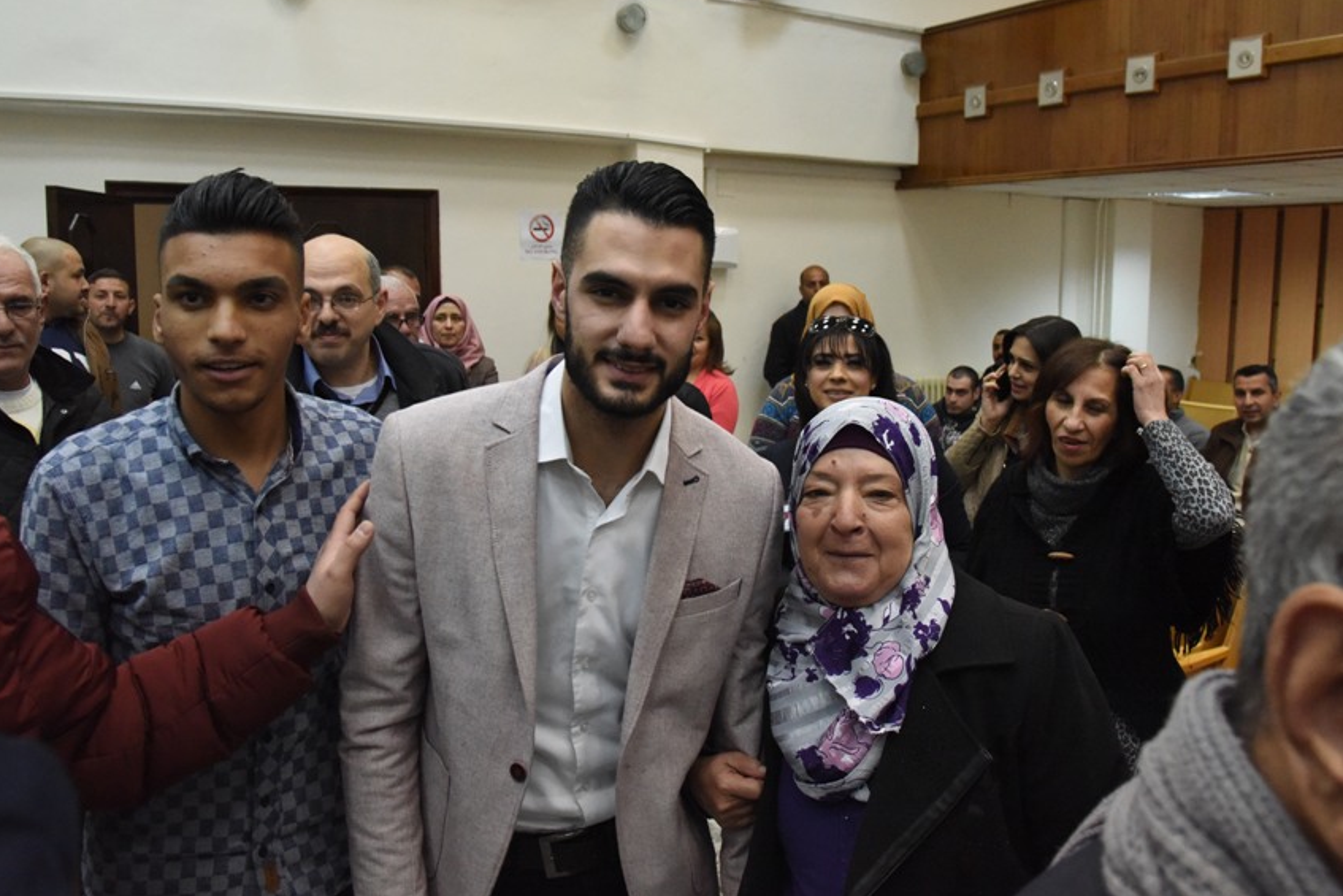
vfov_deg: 44.9
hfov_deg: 63.6
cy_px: 404
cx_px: 677
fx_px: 1082
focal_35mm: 29
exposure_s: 1/200
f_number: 7.1
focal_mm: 24
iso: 6400
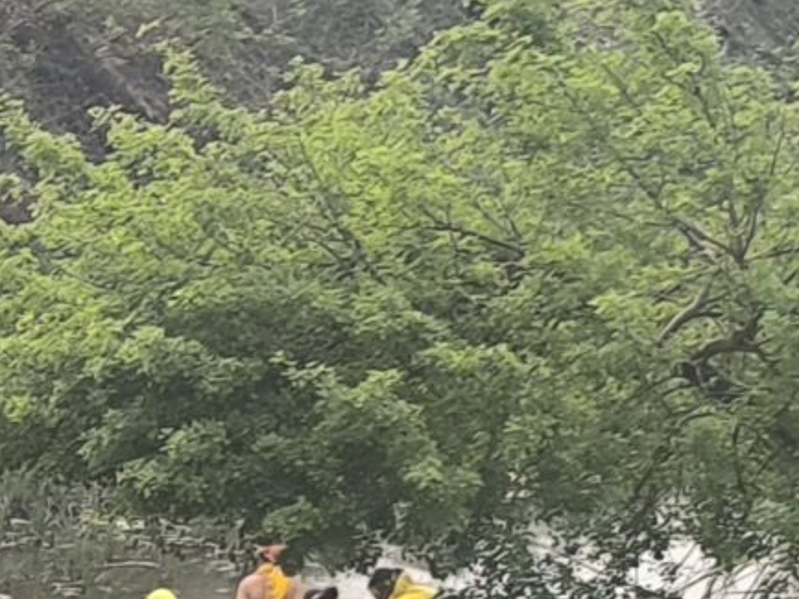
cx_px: -1367
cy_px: 1268
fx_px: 6280
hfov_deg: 6.7
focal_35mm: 272
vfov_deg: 5.3
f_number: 1.65
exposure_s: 1/226
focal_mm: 6.14
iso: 50
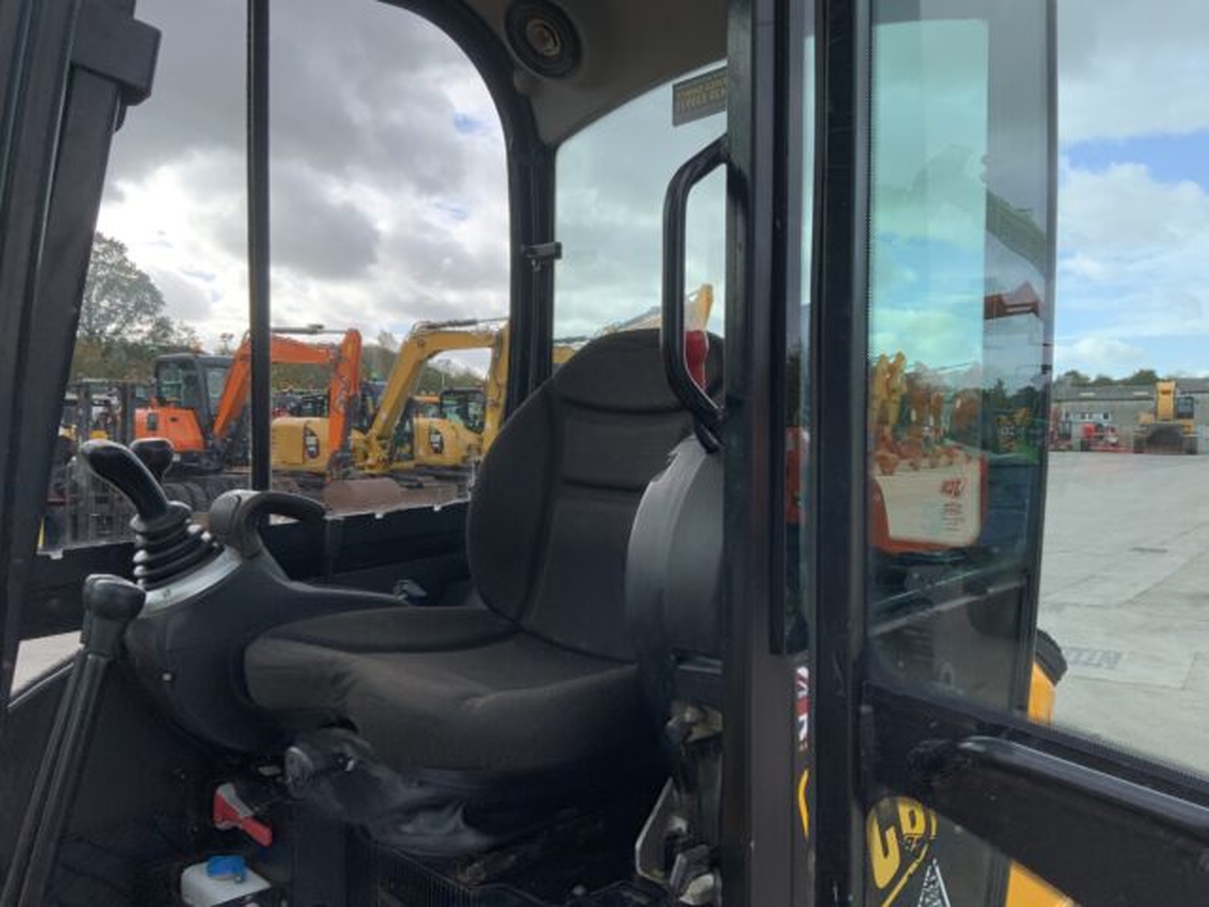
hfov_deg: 61.7
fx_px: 1013
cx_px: 604
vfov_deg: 48.2
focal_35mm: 29
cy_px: 454
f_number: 1.8
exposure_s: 1/580
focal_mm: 3
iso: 16
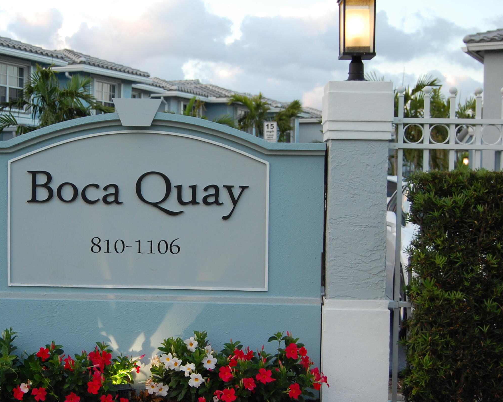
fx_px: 963
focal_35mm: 65
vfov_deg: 23.6
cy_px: 220
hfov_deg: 28.9
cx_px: 136
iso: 280
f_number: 5.6
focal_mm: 31
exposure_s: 1/125
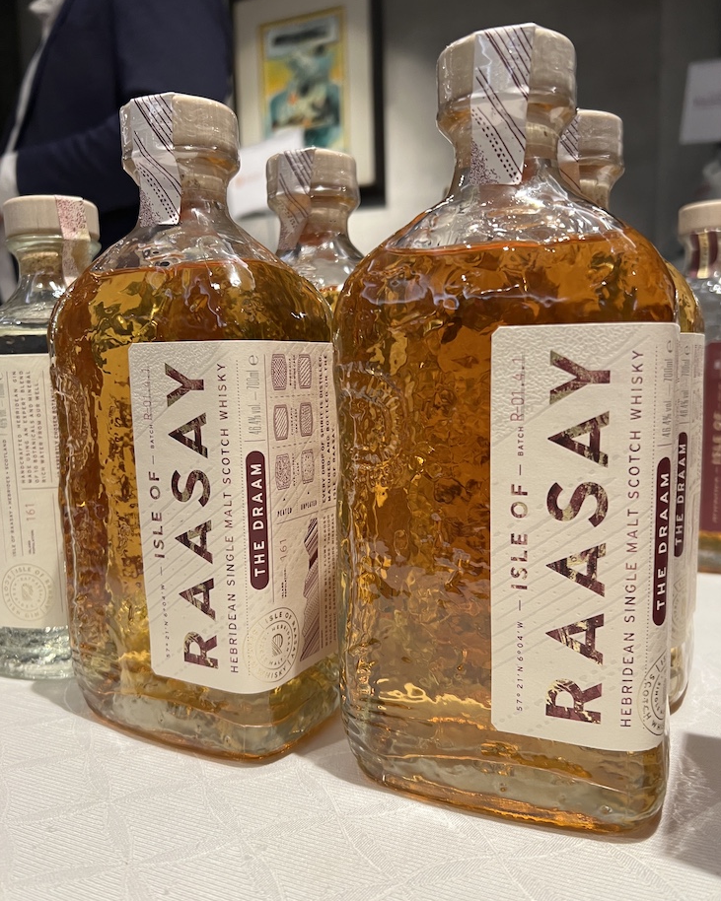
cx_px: 365
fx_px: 747
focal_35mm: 28
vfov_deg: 62.2
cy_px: 455
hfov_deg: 51.5
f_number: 1.5
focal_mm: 5.7
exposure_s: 1/50
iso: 80
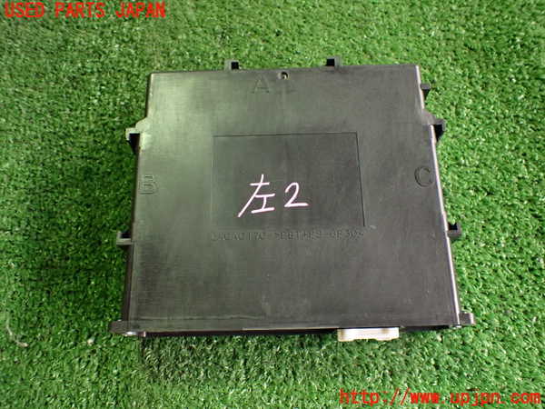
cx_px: 272
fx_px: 472
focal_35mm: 30
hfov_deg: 60.0
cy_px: 204
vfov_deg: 46.8
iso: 800
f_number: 2.3
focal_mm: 5.4
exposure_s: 1/100
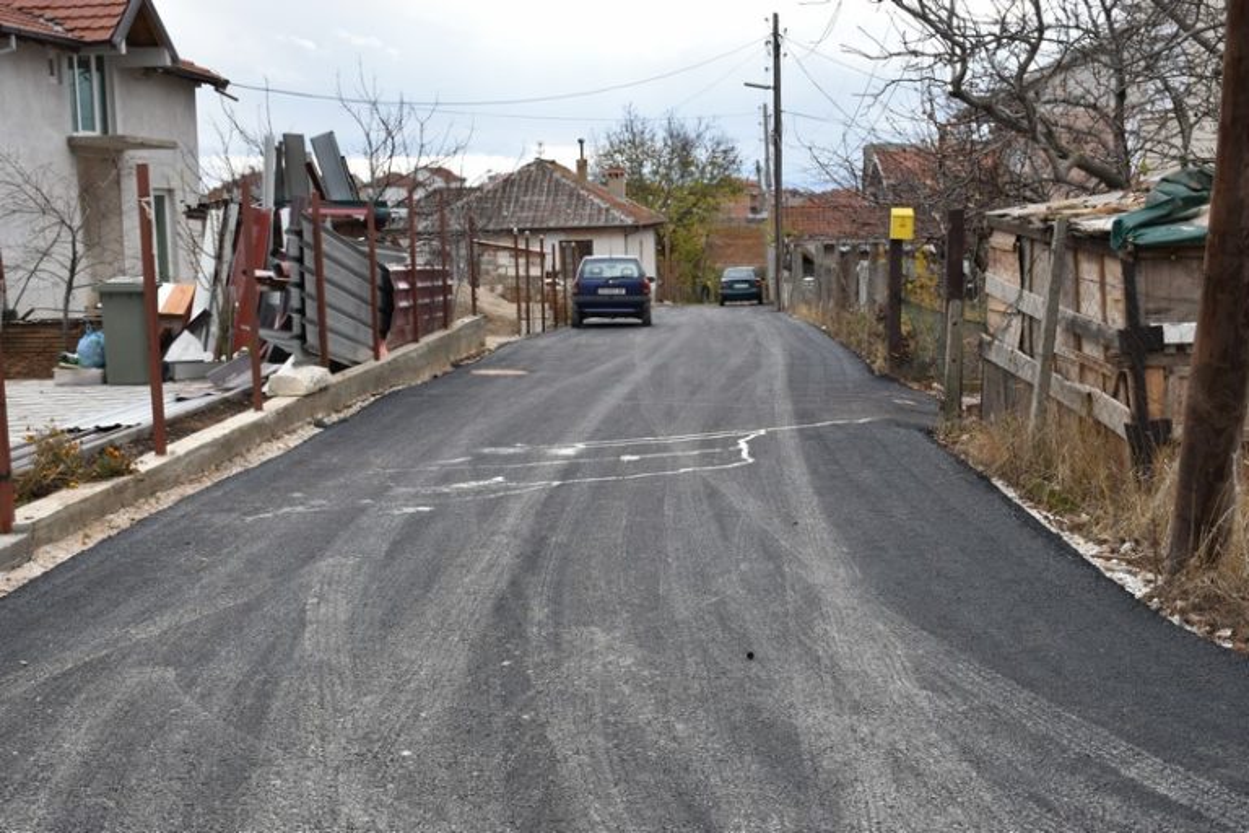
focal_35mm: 48
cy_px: 416
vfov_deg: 28.1
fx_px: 1665
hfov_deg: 41.1
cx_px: 624
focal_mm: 32
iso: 360
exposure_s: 1/250
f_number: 8
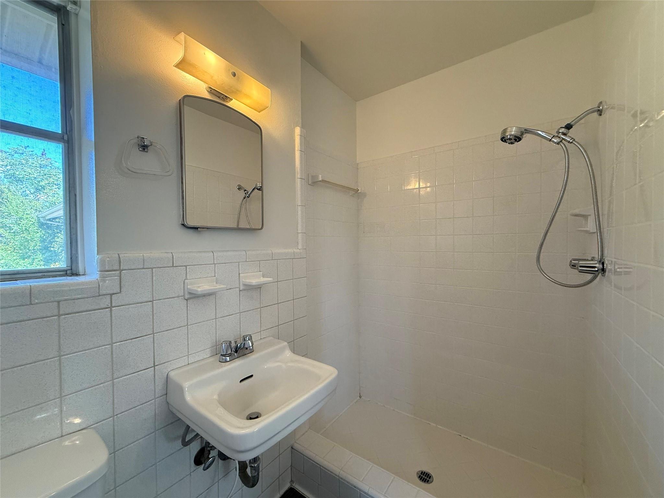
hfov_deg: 102.1
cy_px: 249
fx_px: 269
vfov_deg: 85.7
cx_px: 332
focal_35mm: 14
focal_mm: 2.22
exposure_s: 1/120
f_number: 2.2
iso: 250
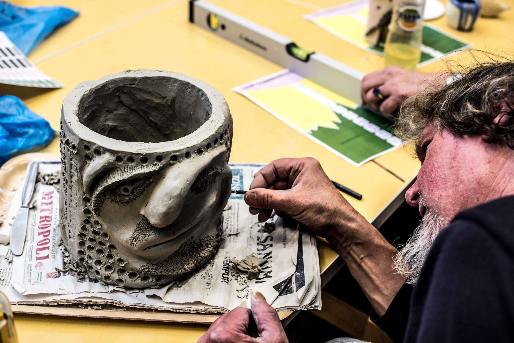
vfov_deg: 27.0
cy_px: 172
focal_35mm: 50
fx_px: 714
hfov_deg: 39.6
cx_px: 257
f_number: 4
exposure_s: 1/160
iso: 500
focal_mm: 50
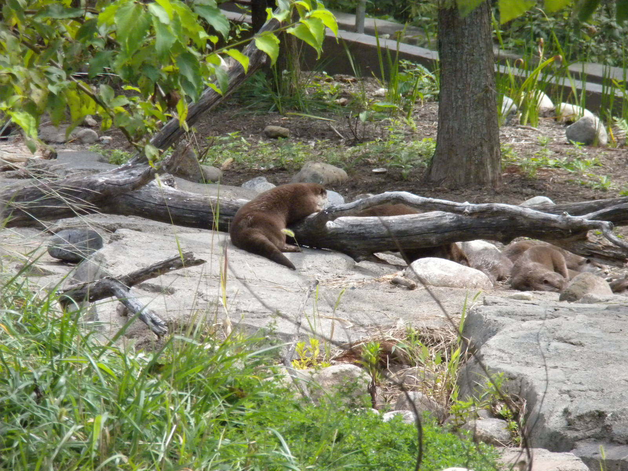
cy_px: 236
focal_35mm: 260
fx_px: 4717
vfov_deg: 5.7
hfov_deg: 7.6
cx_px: 314
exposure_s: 1/592
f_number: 5.3
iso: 400
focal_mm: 46.2
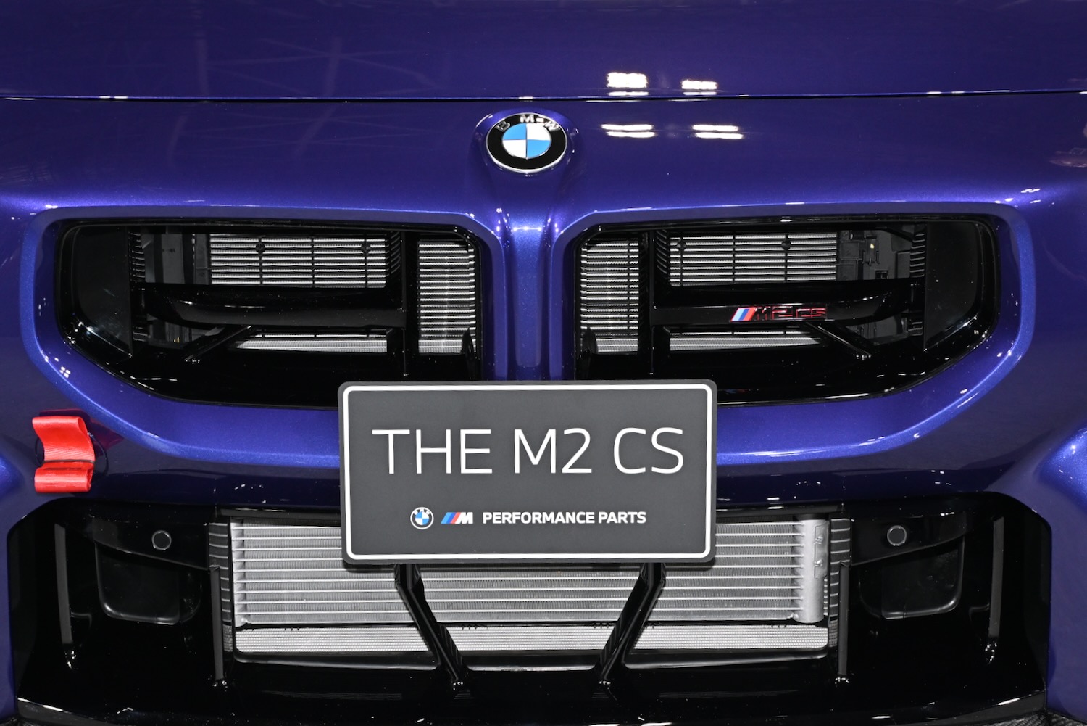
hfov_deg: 25.5
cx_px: 544
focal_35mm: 80
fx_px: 2401
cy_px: 363
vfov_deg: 17.2
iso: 900
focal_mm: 53
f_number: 4.8
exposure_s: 1/100
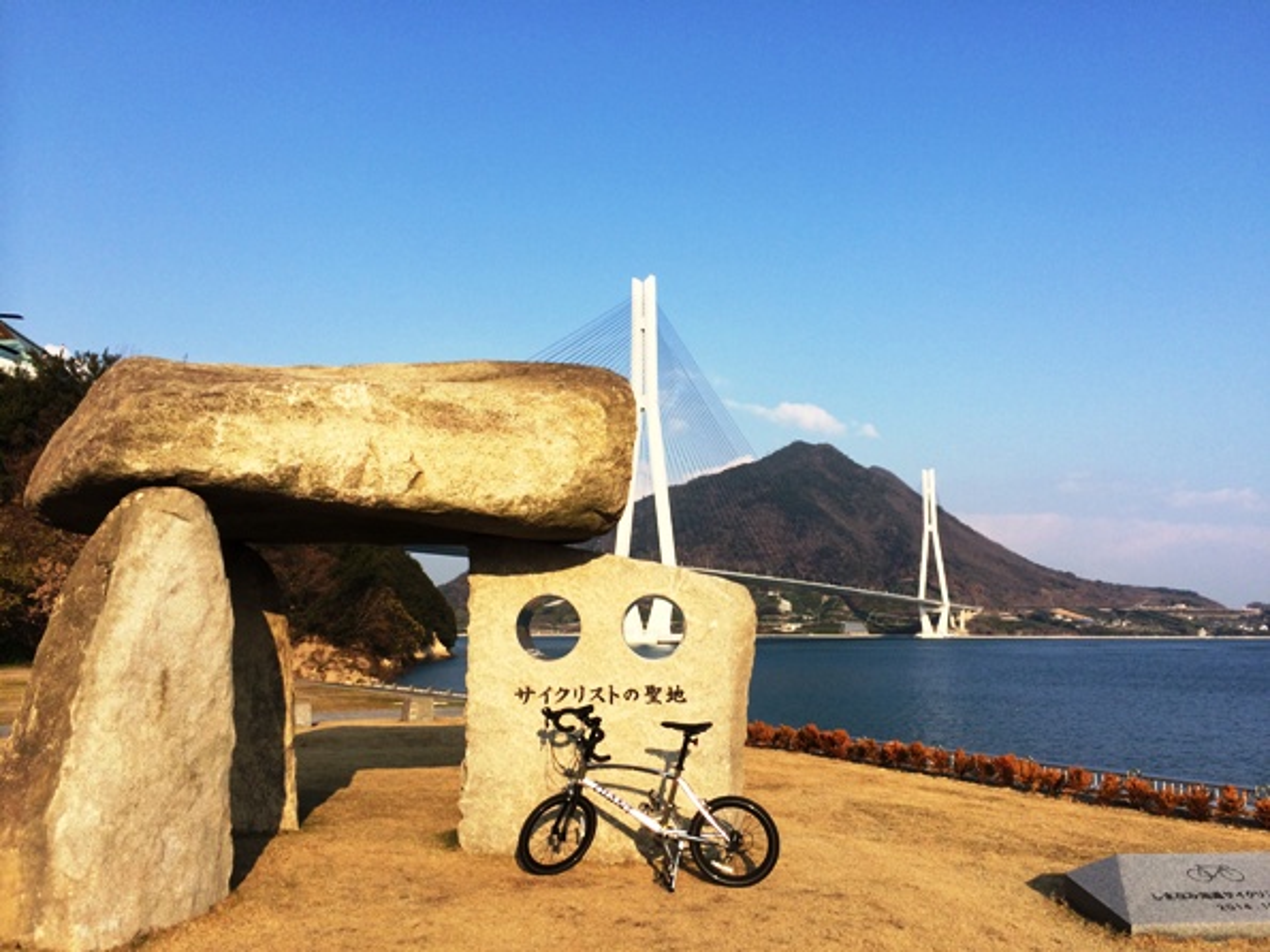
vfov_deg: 46.8
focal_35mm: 30
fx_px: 1100
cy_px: 476
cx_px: 635
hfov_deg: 60.0
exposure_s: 1/1580
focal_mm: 4.12
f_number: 2.2
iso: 40
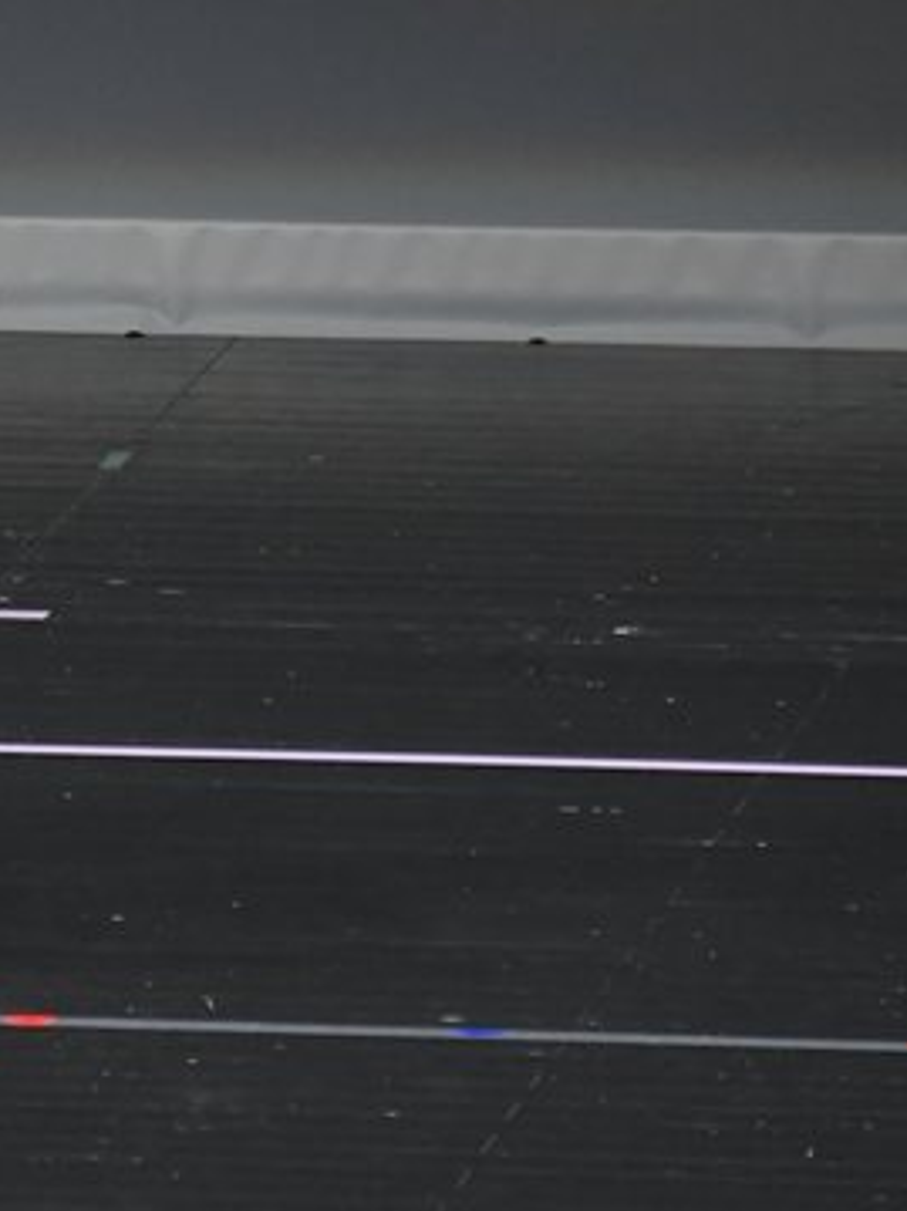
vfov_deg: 2.1
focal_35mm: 934
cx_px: -160
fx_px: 32649
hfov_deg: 1.6
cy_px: 489
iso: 4000
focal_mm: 300
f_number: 5.6
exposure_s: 1/400
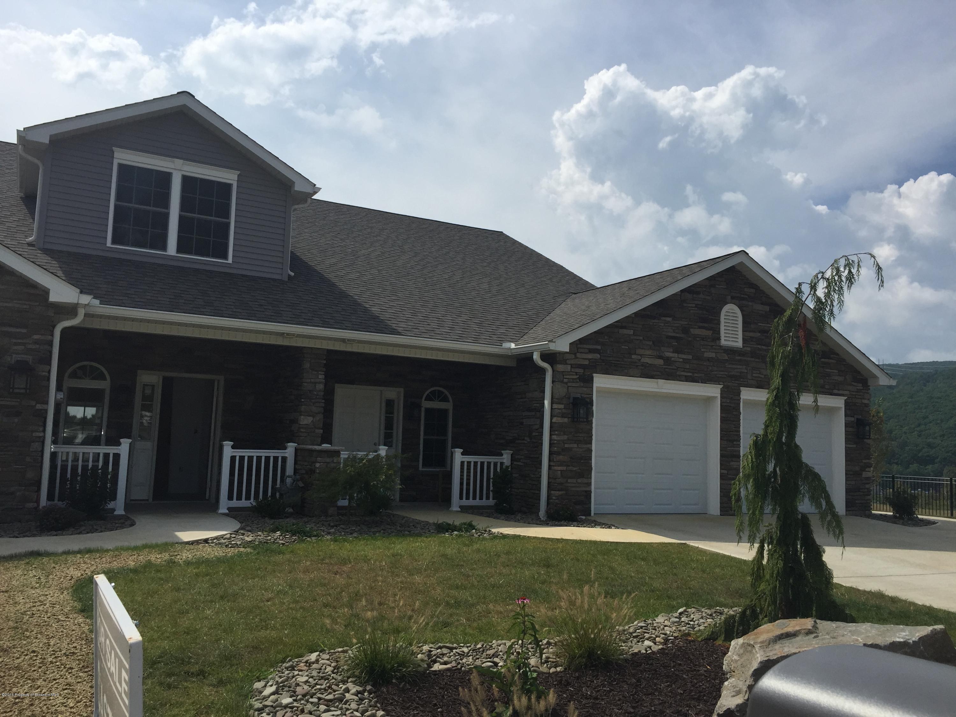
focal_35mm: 29
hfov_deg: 61.7
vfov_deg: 48.2
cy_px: 358
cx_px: 478
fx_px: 801
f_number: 2.2
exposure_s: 1/3968
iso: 32
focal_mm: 4.15
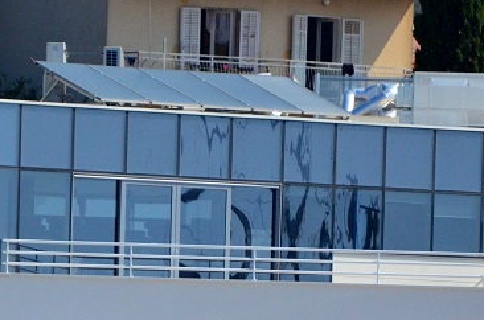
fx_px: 14831
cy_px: 419
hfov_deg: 1.9
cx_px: 157
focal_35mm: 1106
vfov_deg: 1.2
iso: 1400
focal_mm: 270
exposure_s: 1/8000
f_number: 5.6
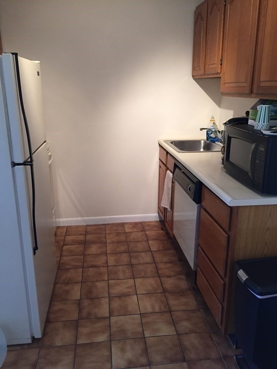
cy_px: 184
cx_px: 138
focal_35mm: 29
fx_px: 309
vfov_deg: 61.7
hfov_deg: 48.2
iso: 125
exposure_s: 1/30
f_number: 2.2
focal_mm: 4.15
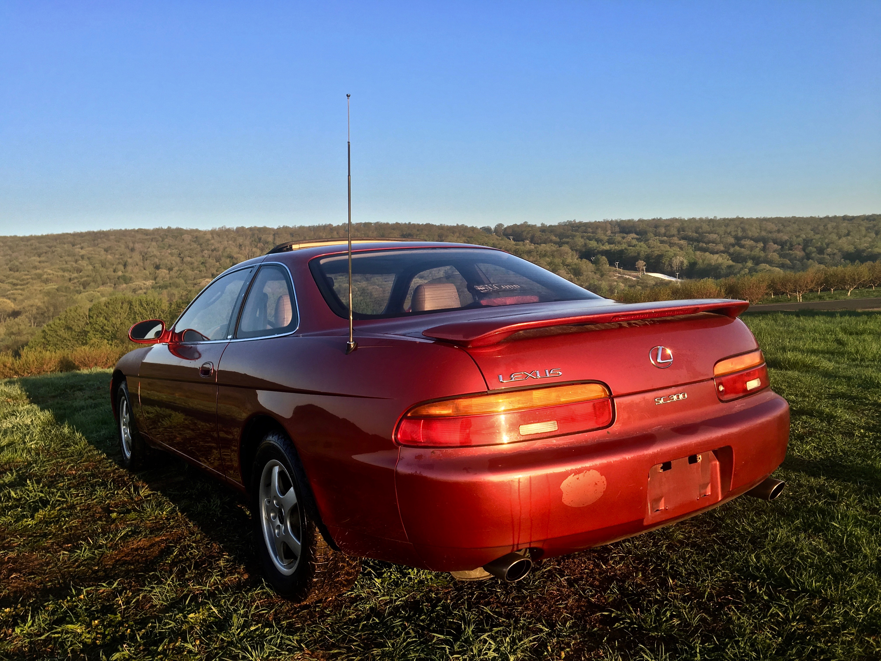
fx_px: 738
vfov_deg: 48.2
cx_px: 440
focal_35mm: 29
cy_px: 330
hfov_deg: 61.7
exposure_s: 1/396
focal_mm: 4.15
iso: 25
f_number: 2.2
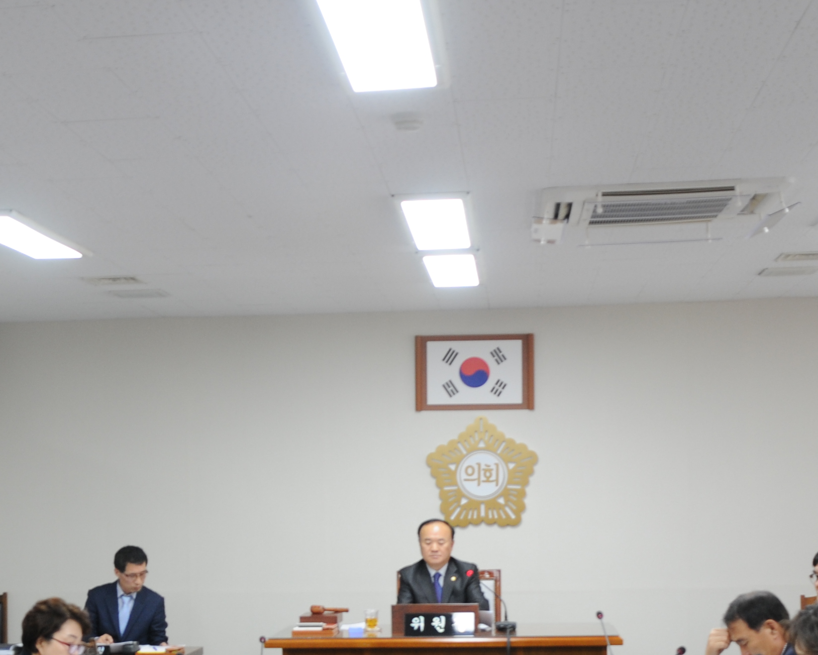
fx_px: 1598
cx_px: 242
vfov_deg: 22.7
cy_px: 558
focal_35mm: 66
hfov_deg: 28.4
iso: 200
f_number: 3.5
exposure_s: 1/15
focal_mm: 18
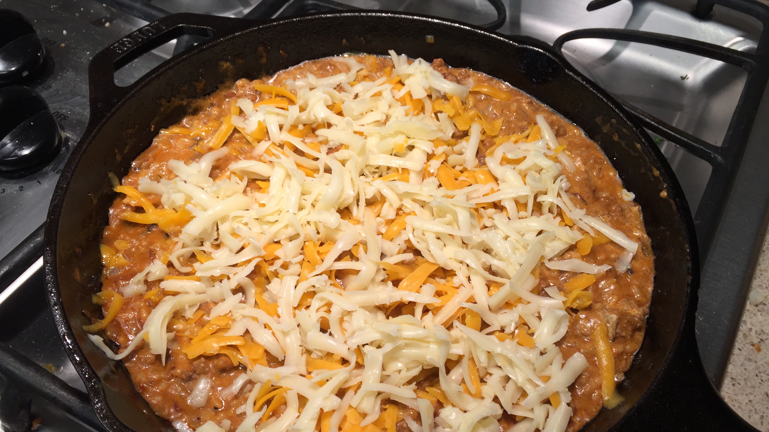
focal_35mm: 32
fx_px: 653
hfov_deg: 61.0
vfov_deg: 36.4
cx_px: 380
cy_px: 280
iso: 32
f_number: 2.2
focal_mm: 4.15
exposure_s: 1/60
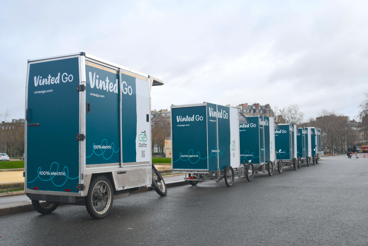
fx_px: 368
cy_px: 123
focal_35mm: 36
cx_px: 184
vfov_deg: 36.9
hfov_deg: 53.1
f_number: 2.8
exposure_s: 1/320
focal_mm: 24
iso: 100
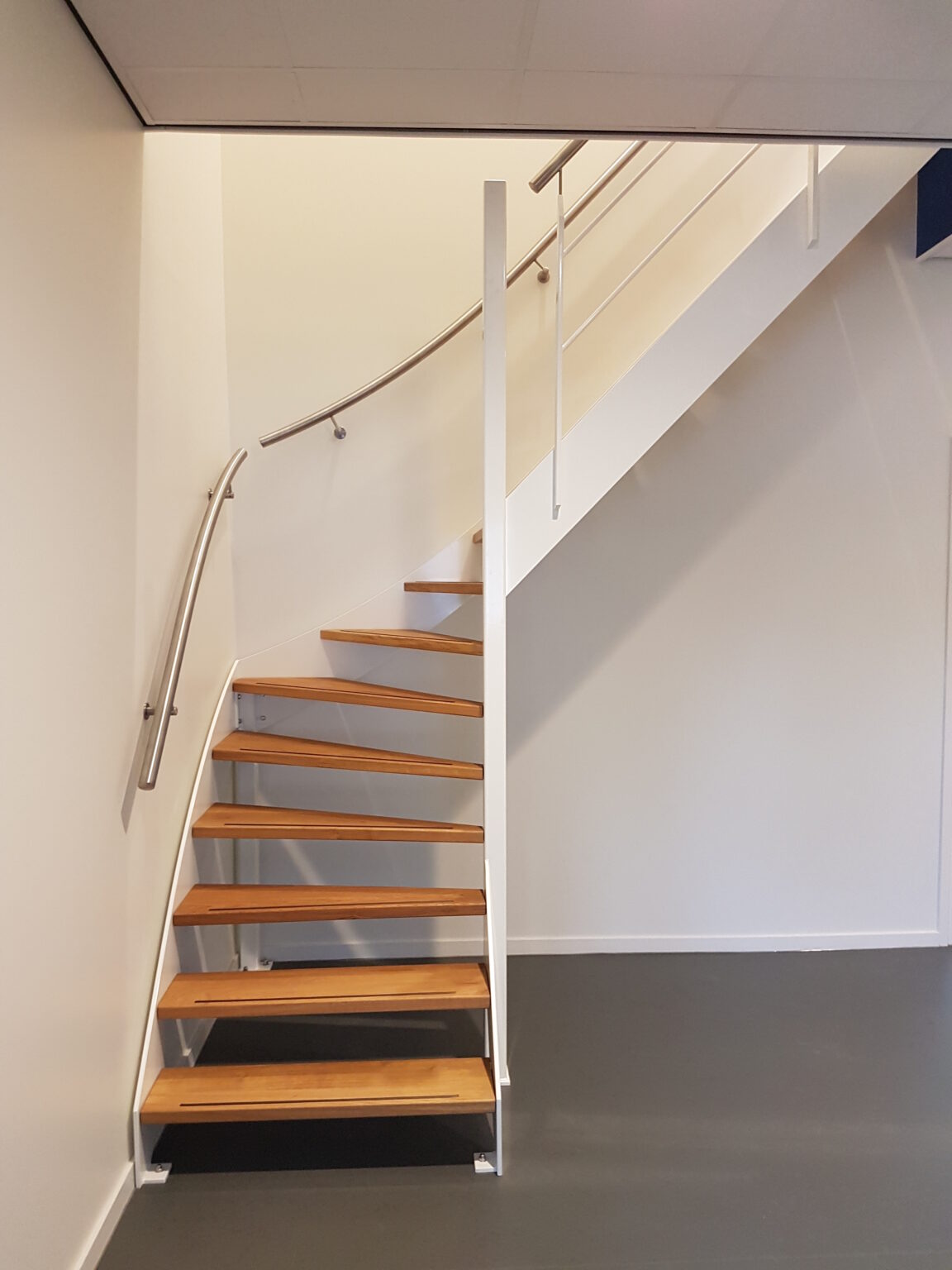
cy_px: 635
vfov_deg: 67.3
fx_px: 953
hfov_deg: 53.1
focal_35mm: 26
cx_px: 476
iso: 160
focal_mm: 4.2
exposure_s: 1/40
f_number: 1.7
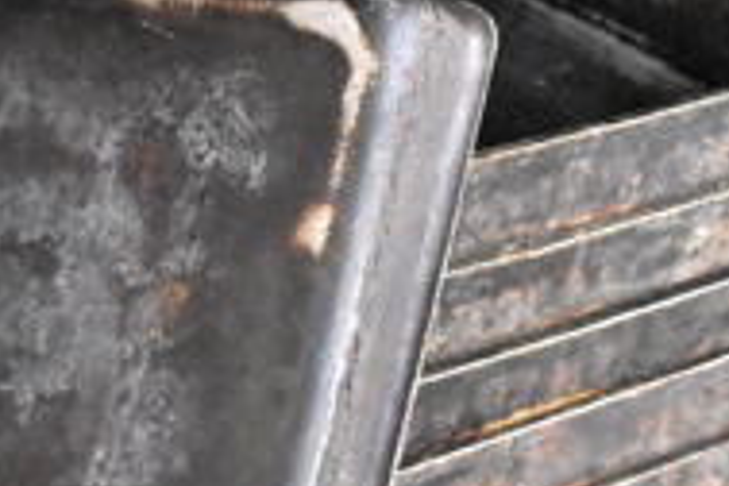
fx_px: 1964
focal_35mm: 97
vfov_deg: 14.0
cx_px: -131
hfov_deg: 19.8
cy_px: 374
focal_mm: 20
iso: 12800
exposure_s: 1/30
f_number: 3.8
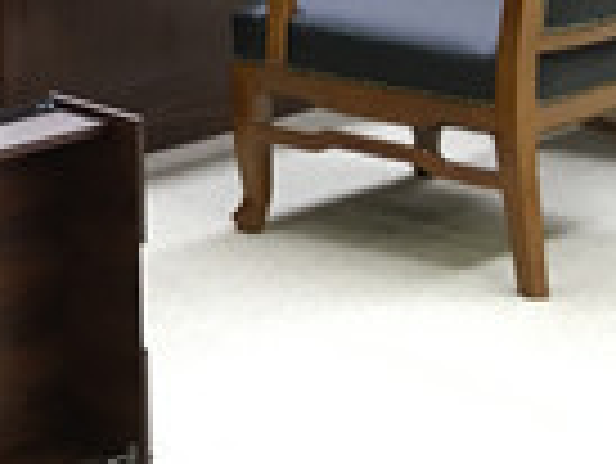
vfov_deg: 10.5
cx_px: -549
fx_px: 2404
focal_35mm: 135
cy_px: -324
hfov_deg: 13.0
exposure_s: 1/33
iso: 100
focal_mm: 4.15
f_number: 2.2
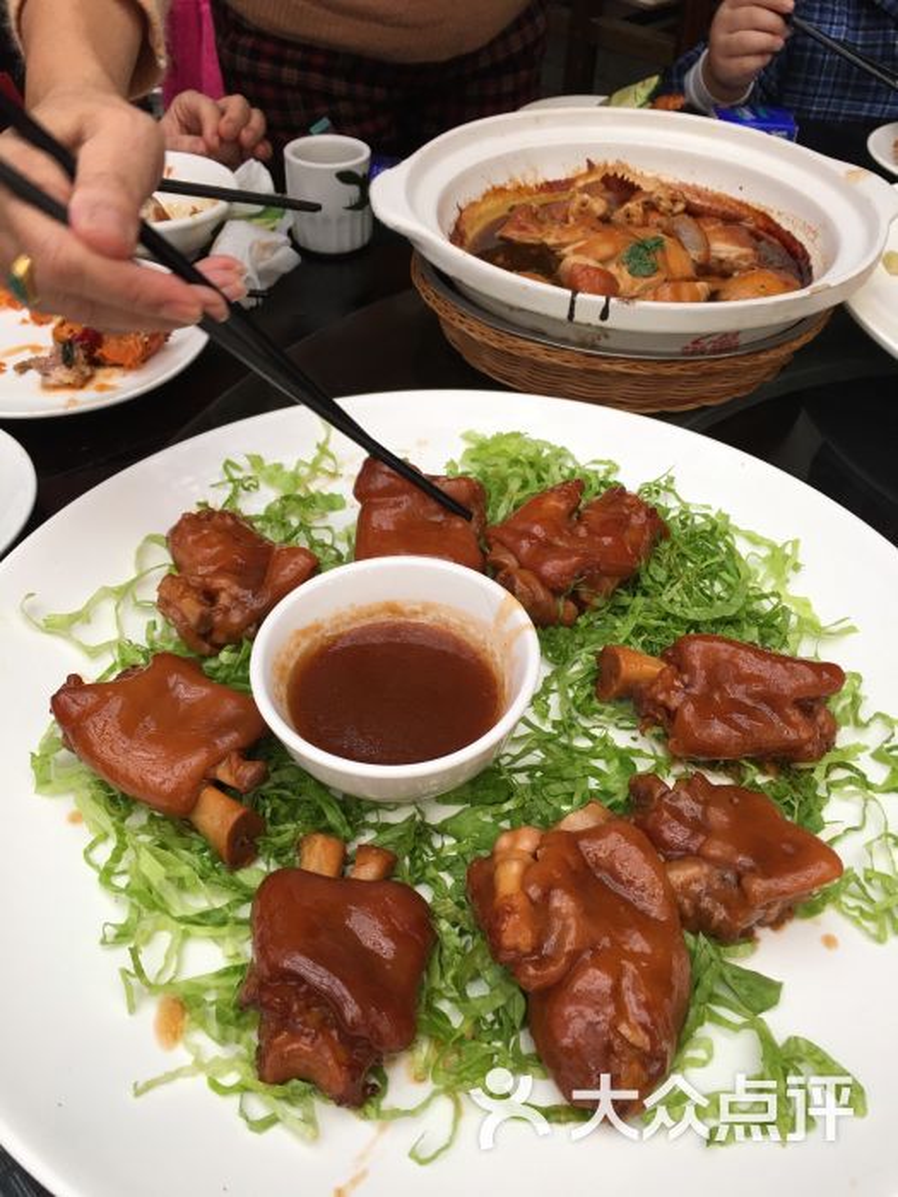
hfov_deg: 48.2
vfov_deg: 61.7
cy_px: 598
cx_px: 449
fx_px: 1003
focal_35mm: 29
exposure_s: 1/33
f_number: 2.2
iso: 25
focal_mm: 4.15
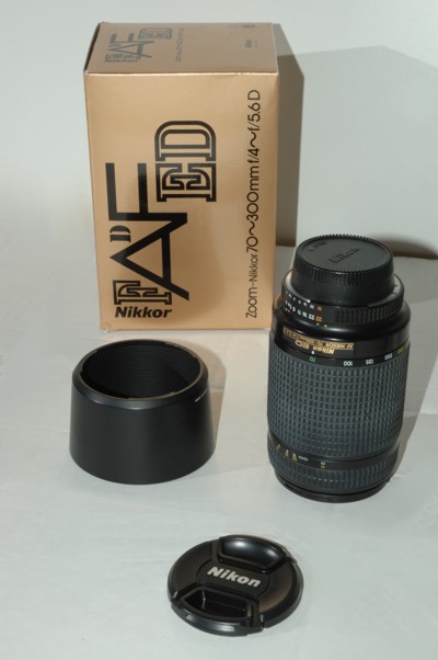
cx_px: 219
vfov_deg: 30.5
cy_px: 330
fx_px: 1207
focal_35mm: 66
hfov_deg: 20.6
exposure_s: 1/80
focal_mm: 44
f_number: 16
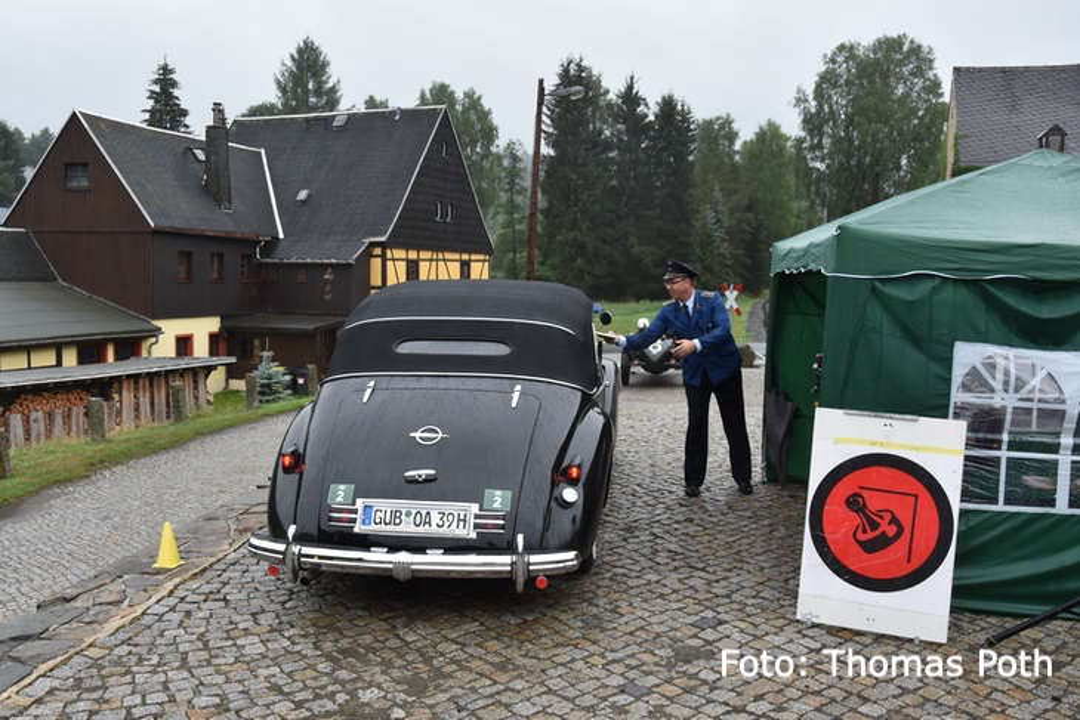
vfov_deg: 40.0
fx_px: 990
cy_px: 360
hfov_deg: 57.2
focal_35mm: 33
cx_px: 540
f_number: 7.1
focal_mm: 22
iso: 450
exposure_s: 1/160
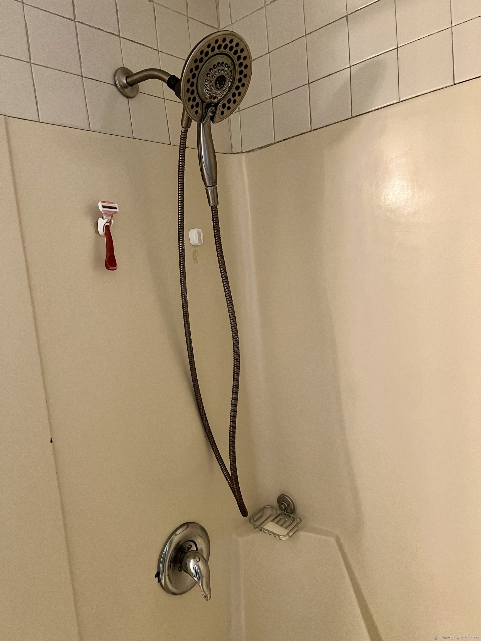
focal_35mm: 26
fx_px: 482
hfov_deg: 53.1
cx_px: 240
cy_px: 320
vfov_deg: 67.3
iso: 400
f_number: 1.5
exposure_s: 1/60
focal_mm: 5.7
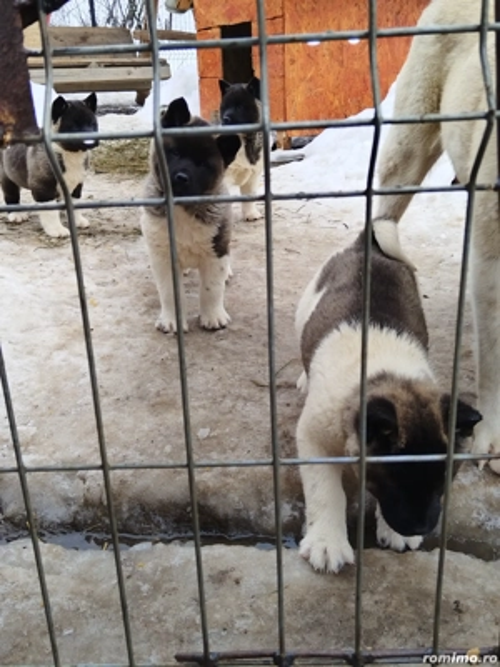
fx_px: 636
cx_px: 250
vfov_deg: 55.4
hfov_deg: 42.9
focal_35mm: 33
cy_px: 334
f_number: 1.9
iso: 152
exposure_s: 1/100
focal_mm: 4.95
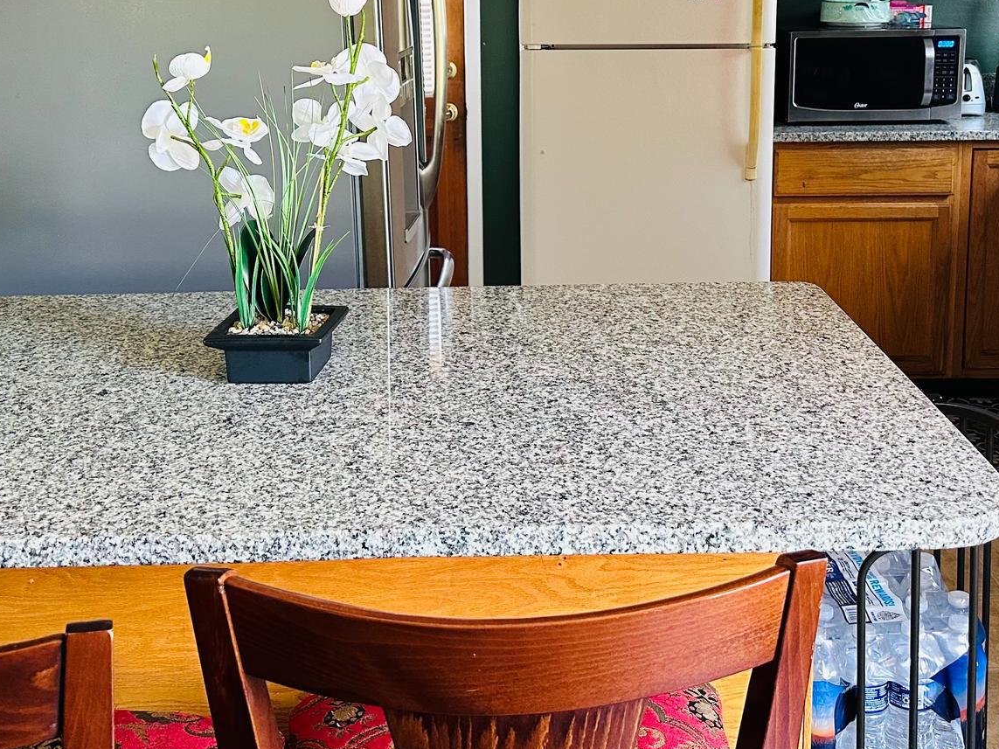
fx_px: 1241
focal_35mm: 43
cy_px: 165
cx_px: 519
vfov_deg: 32.8
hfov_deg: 43.8
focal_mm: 6.86
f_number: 1.78
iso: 320
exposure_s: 1/60
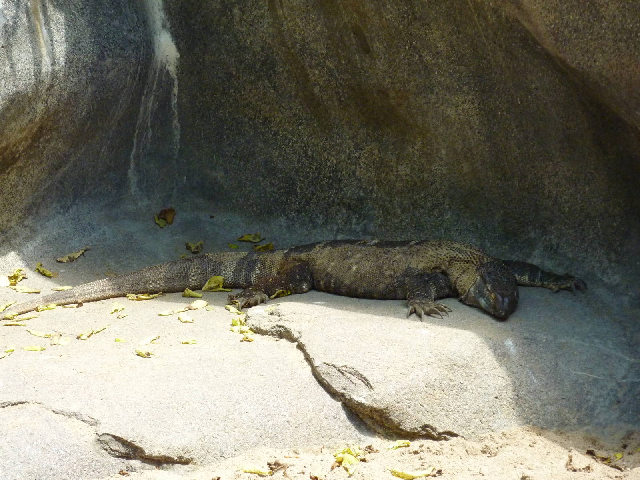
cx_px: 320
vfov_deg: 10.8
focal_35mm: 137
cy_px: 240
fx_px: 2533
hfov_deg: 14.4
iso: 400
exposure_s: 1/500
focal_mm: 22.5
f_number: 4.5
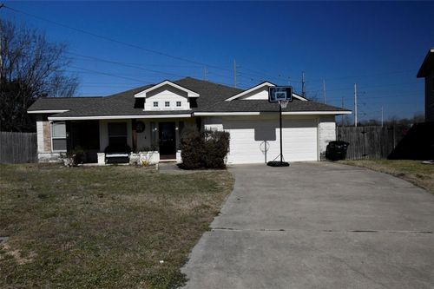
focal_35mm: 27
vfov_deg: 47.9
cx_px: 217
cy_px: 144
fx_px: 325
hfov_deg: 67.4
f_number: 20
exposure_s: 1/1600
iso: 2000
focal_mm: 18
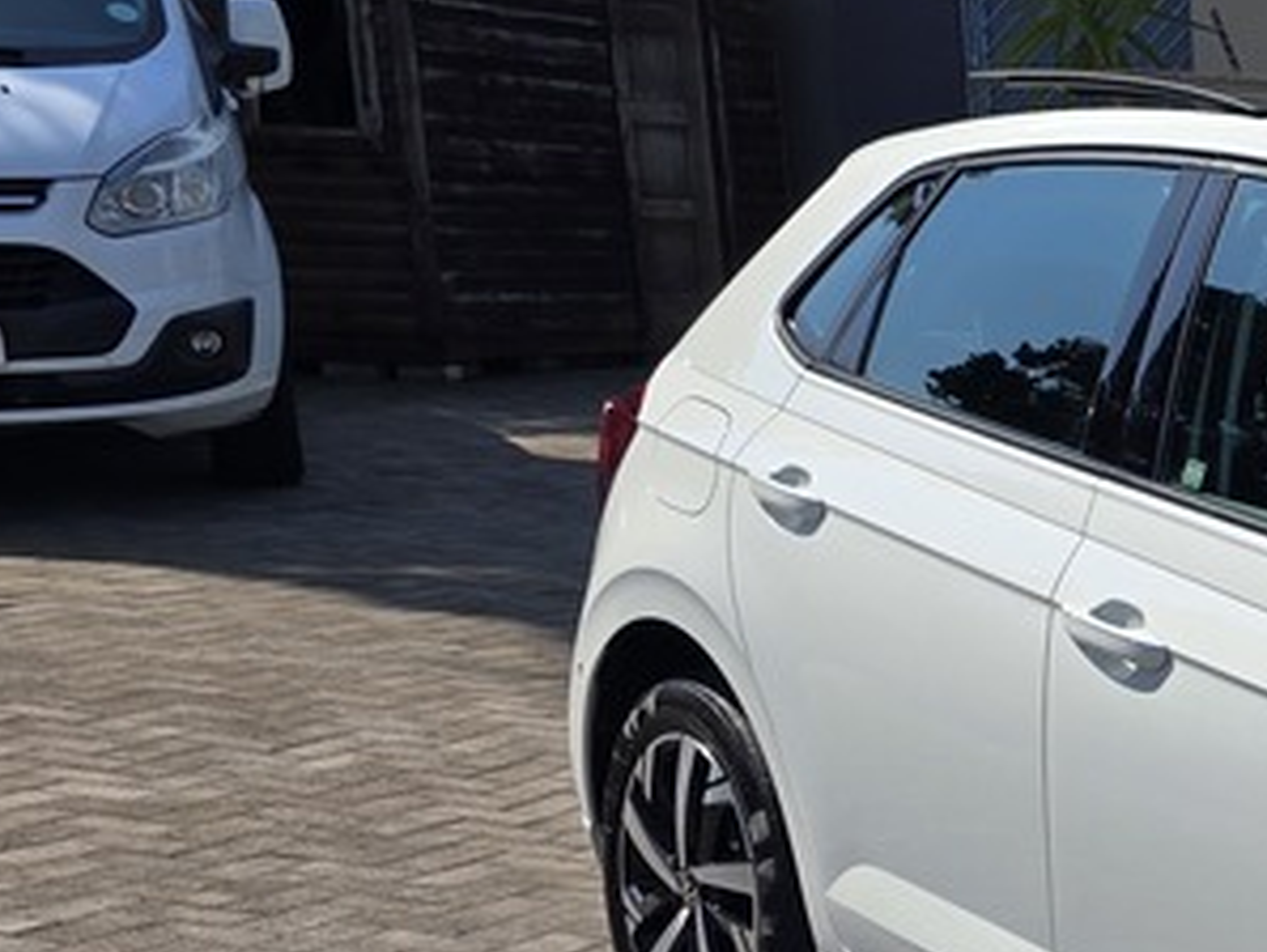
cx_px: 2109
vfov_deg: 18.2
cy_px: 969
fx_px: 2894
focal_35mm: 79
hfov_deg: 19.9
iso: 12
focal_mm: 6.3
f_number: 1.7
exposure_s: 1/794
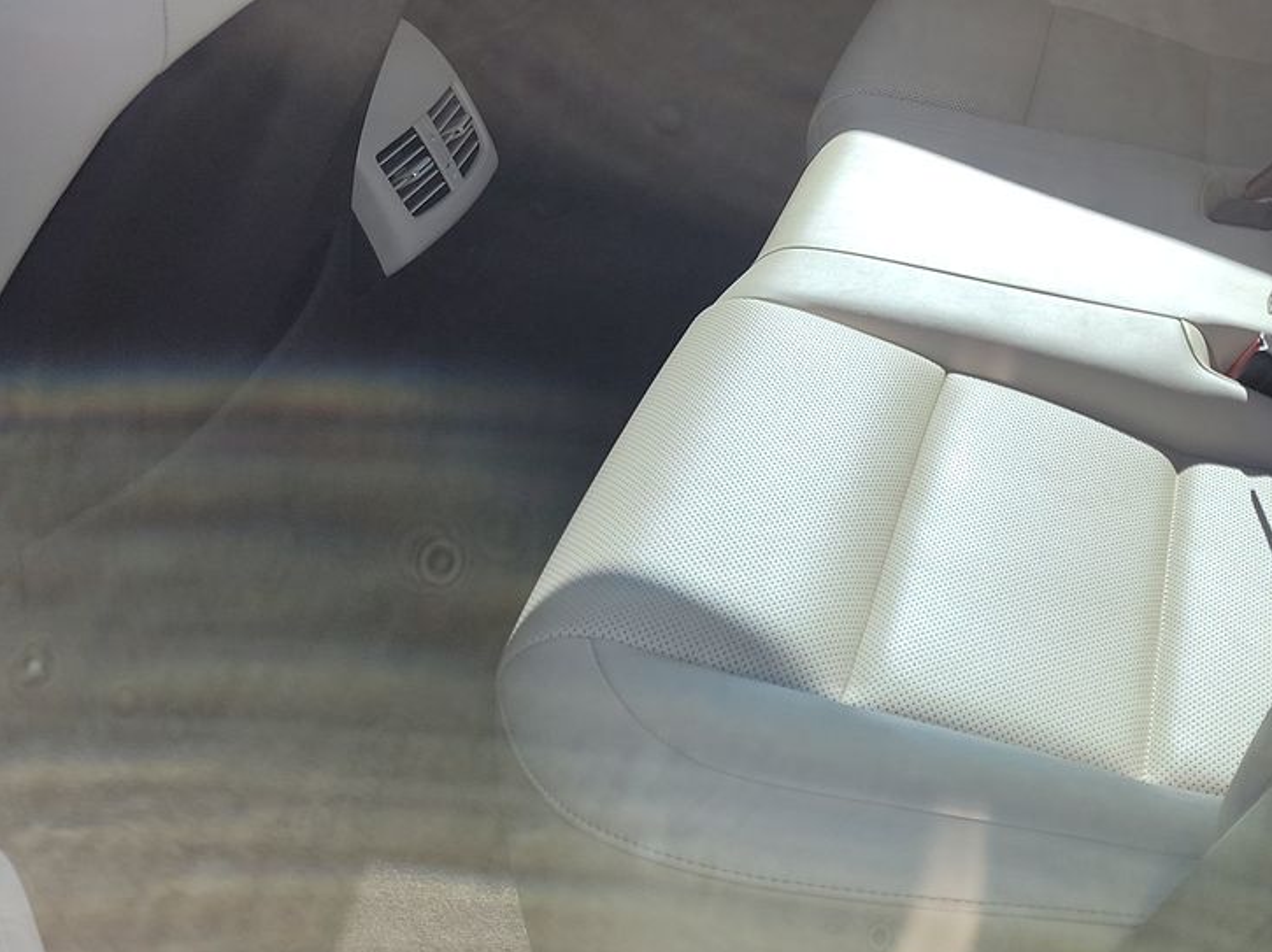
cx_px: 979
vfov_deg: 26.8
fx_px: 1947
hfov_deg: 35.3
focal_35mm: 53
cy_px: 140
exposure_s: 1/166
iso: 50
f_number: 1.8
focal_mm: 6.7
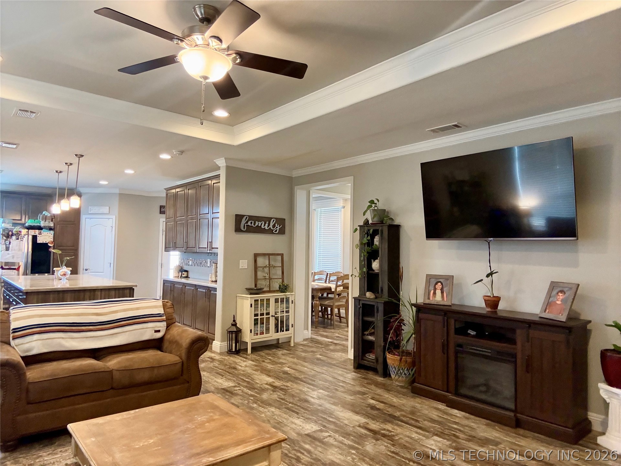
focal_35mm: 23
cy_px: 233
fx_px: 413
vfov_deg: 58.9
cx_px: 310
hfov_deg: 73.9
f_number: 1.9
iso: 250
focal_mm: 2.69
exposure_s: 1/60
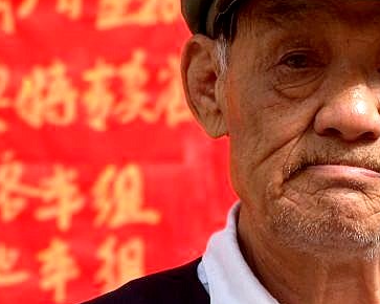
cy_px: 93
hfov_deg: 6.5
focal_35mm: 296
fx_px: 3327
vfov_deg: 5.2
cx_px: 374
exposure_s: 1/180
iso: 200
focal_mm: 95
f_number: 5.6
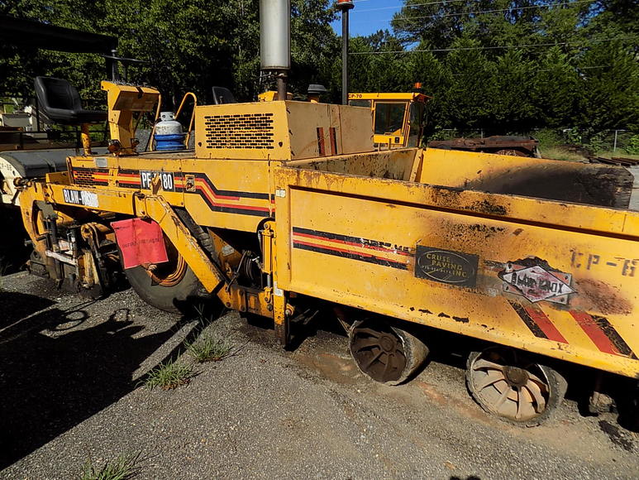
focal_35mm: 23
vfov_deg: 58.9
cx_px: 320
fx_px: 425
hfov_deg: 73.9
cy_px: 240
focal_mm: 4
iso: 80
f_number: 9.9
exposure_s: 1/160
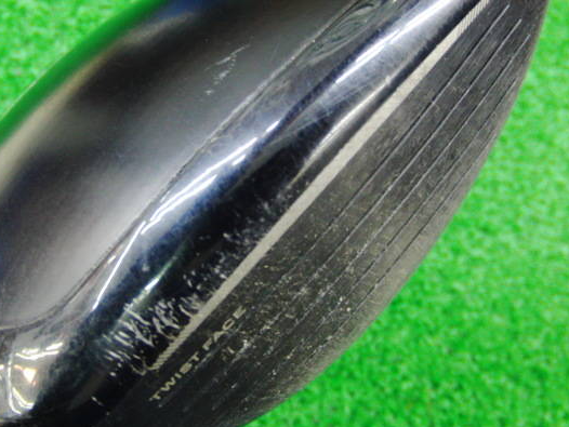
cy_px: 199
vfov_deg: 32.2
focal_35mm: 45
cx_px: 228
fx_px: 740
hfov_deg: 41.9
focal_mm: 6.42
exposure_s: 1/13
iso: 400
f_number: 3.6
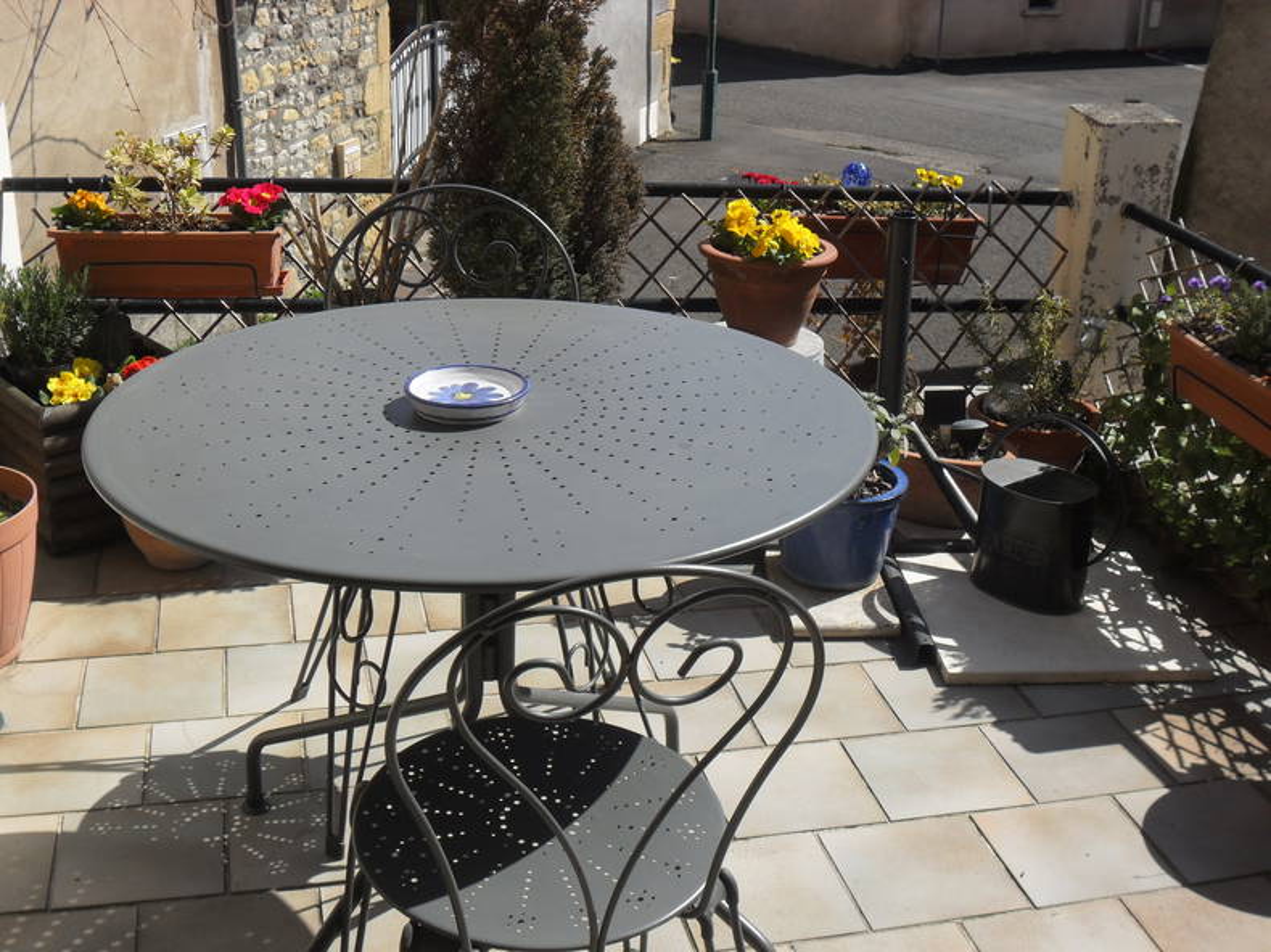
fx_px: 1615
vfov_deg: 32.9
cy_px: 476
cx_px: 636
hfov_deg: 43.0
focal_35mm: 44
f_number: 4.5
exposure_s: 1/750
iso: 100
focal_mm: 7.8
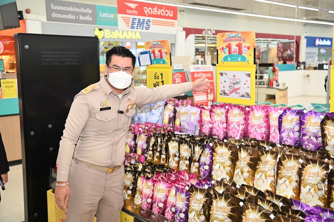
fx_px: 362
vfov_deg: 34.2
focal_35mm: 39
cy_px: 113
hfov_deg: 49.6
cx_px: 165
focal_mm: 38
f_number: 4
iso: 250
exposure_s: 1/60
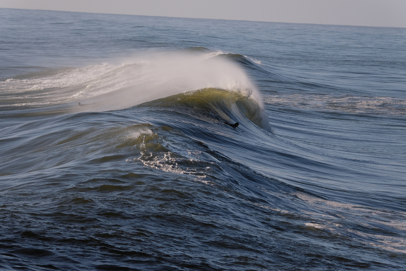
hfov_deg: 5.8
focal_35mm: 356
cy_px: 136
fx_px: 4015
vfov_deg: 3.9
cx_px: 203
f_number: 6.3
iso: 500
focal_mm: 237
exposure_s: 1/4000
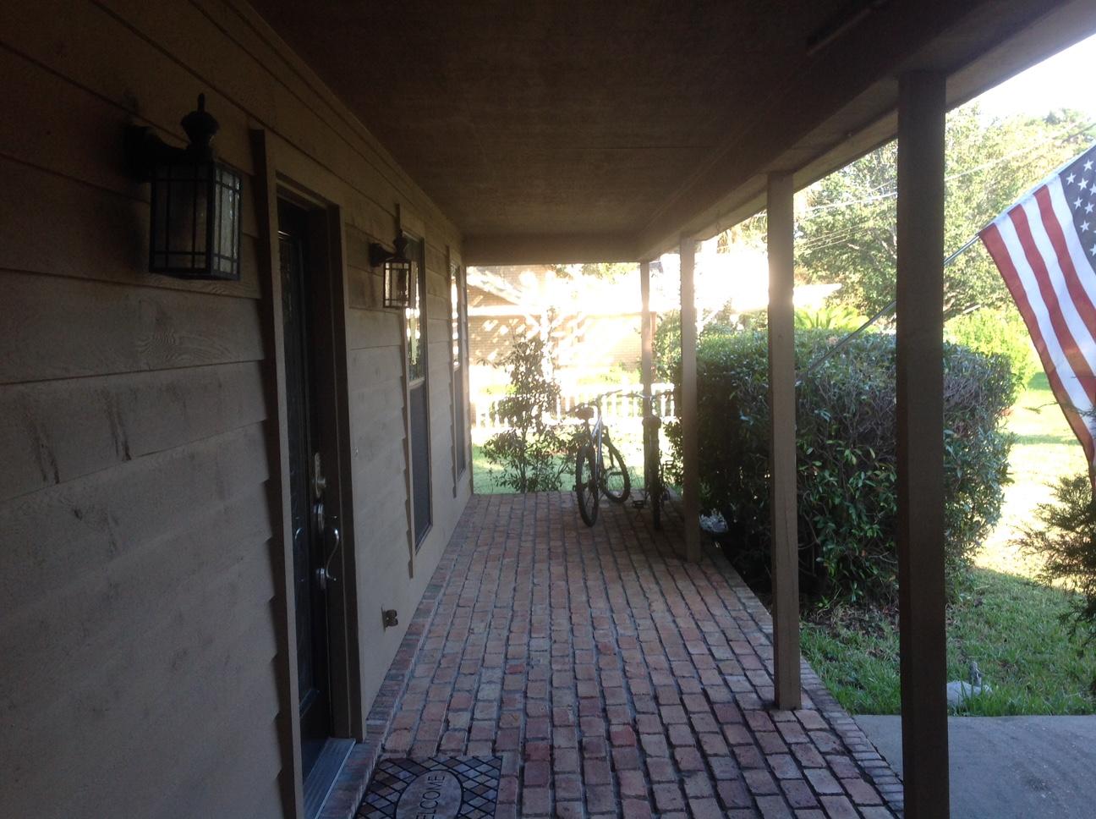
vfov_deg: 40.6
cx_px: 548
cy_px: 410
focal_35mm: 35
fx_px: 1107
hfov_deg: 52.7
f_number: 2.4
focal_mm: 4.28
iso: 64
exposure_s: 1/120
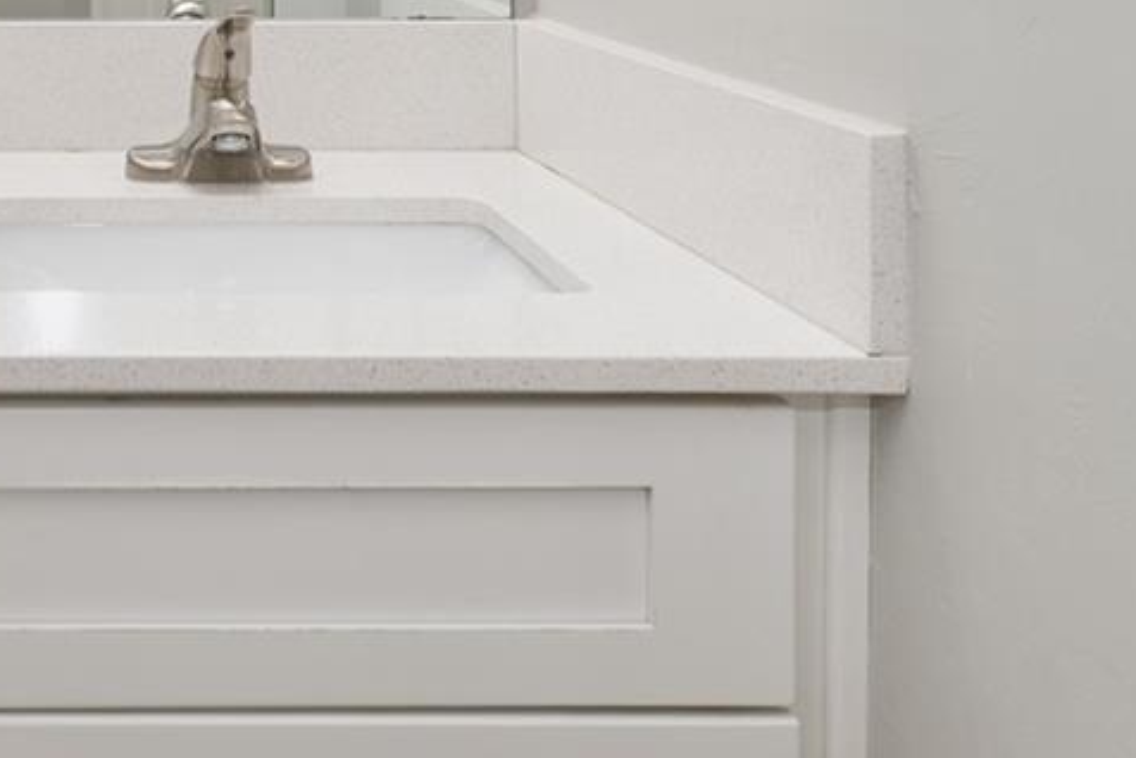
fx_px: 1483
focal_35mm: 47
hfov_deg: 38.1
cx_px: 45
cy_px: -143
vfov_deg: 25.8
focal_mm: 14
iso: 320
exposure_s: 1/15
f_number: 7.1
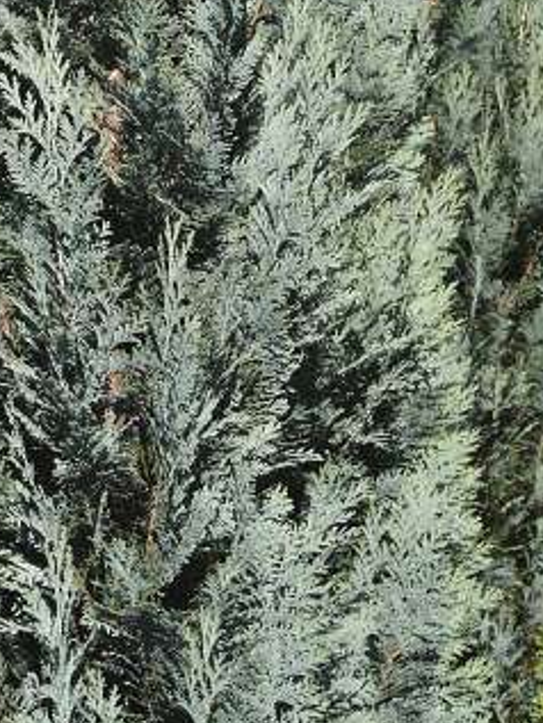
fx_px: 2174
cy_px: 178
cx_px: 185
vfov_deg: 18.8
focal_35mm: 104
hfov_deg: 14.2
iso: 64
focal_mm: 11.38
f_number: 3.6
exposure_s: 1/750
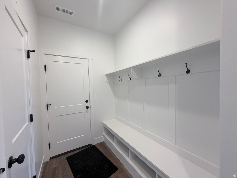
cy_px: 89
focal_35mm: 14
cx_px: 118
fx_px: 96
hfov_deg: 102.1
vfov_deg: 85.7
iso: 200
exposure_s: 1/120
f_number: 2.2
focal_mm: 2.22
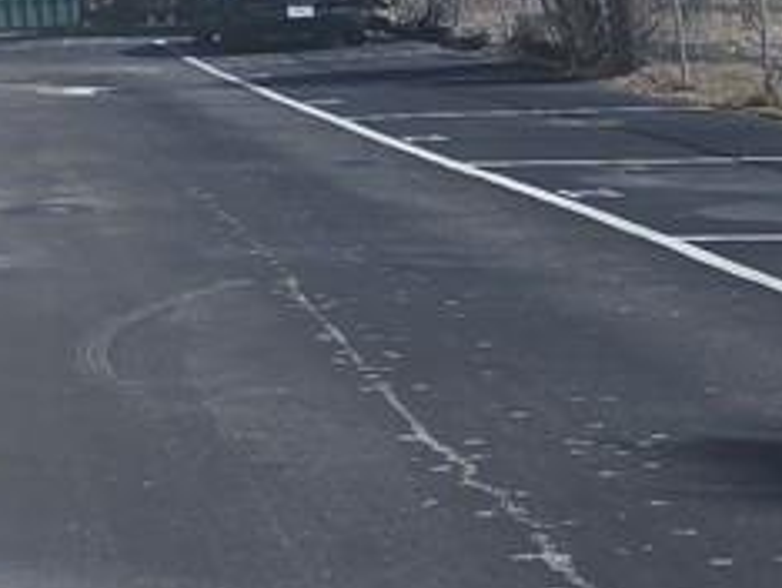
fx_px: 3550
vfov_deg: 9.3
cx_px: 384
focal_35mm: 157
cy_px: -214
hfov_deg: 12.6
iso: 12
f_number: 1.7
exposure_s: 1/1509
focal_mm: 6.3
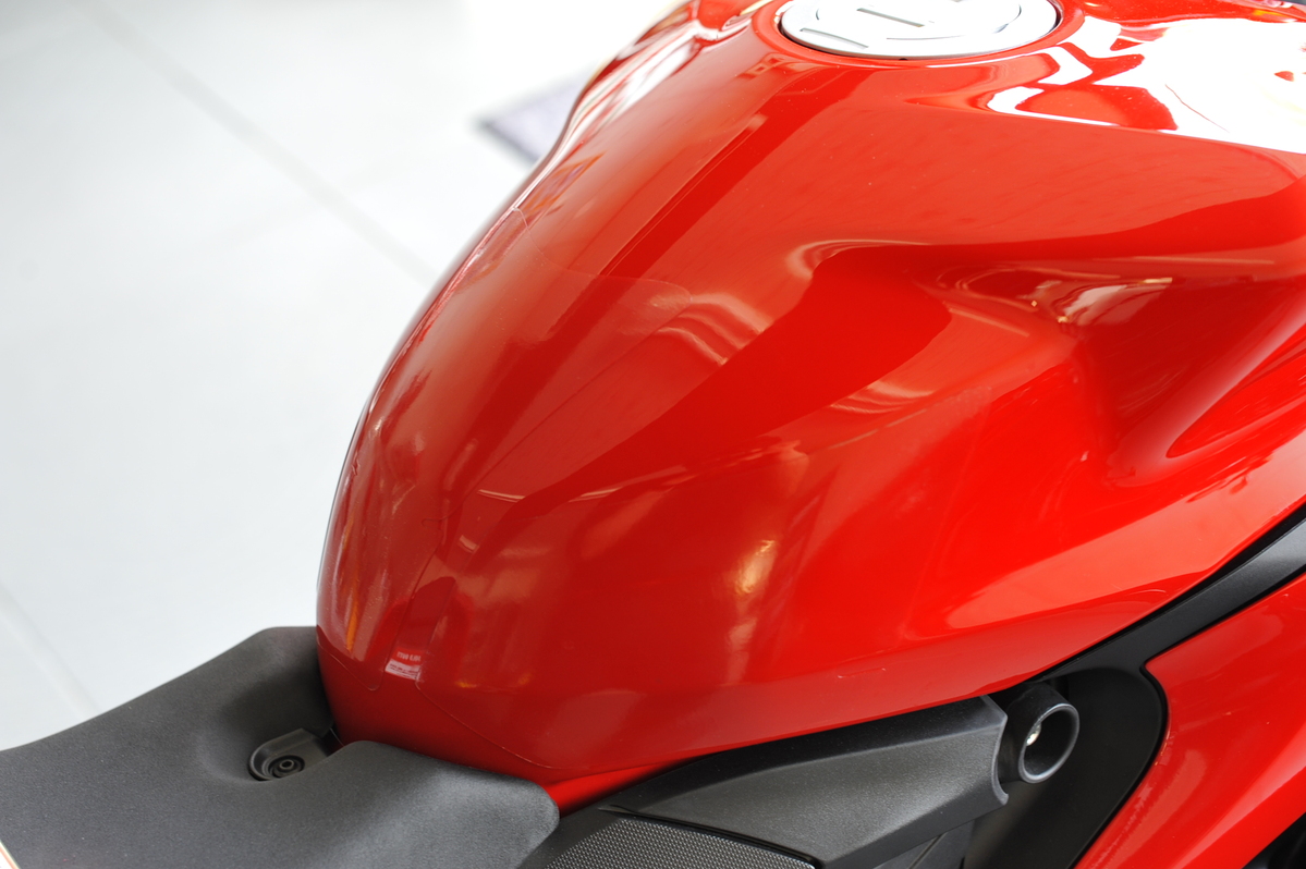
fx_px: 1813
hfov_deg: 39.6
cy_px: 434
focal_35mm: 50
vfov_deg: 27.0
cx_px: 653
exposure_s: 1/25
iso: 800
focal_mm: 50
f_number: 4.5
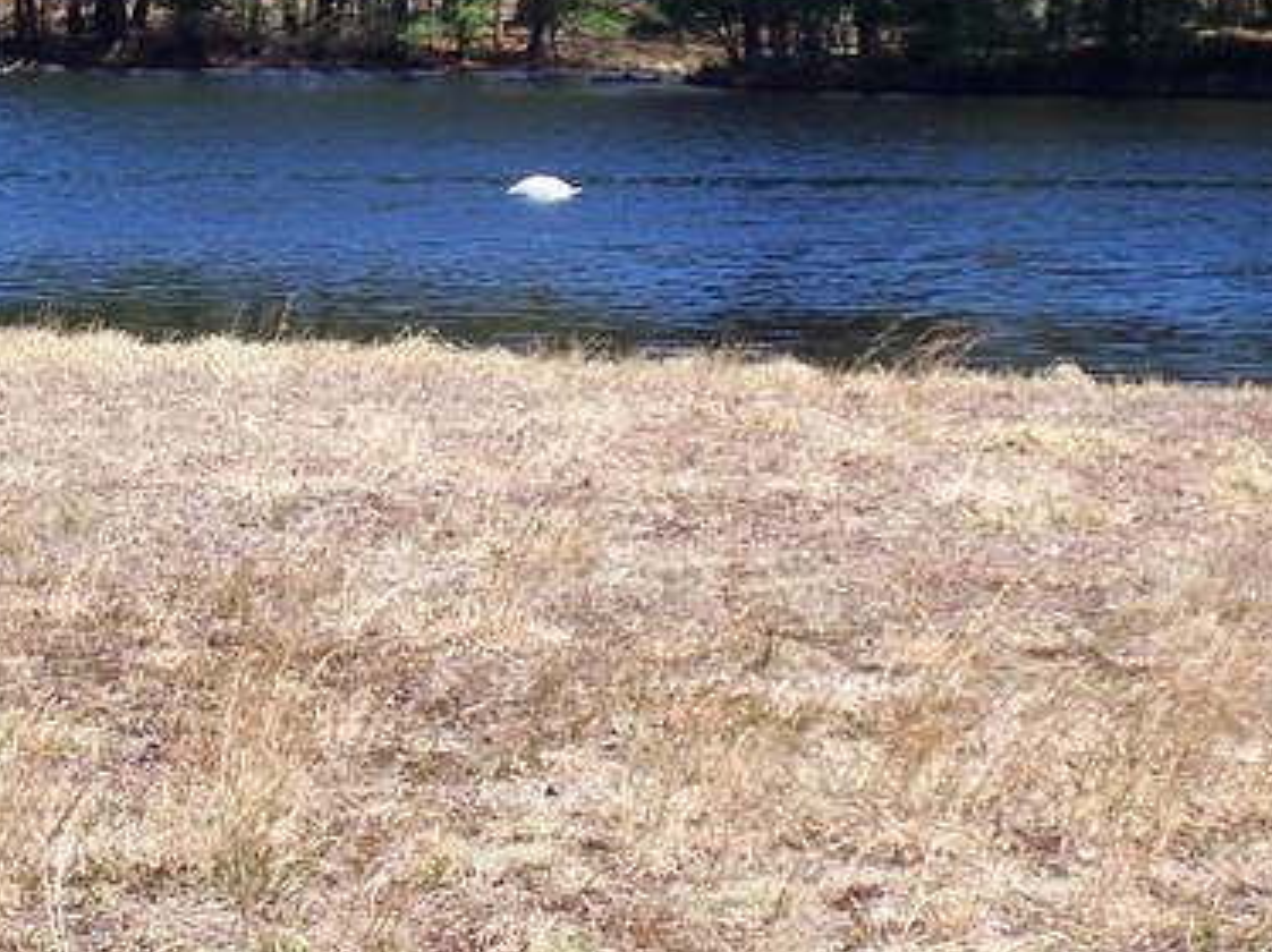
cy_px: 221
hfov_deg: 10.4
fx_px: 6977
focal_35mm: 190
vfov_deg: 7.8
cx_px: 582
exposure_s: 1/350
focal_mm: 16.8
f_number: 4.8
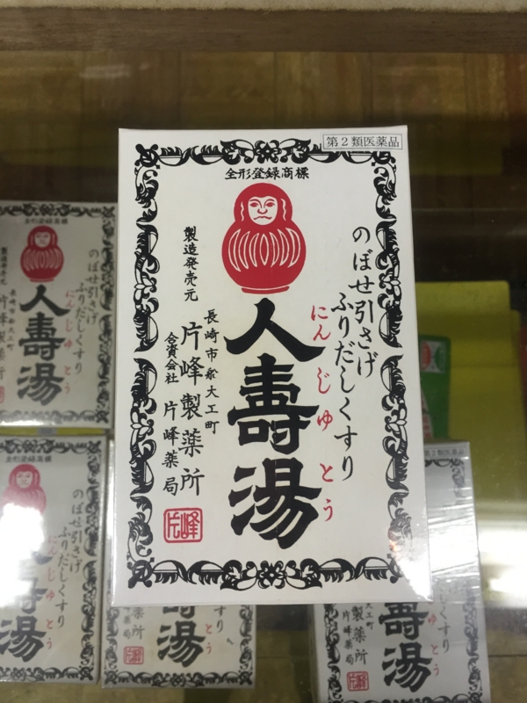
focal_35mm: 29
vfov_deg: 61.7
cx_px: 264
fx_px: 589
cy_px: 352
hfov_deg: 48.2
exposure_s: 1/30
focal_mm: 4.15
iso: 100
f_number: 2.2
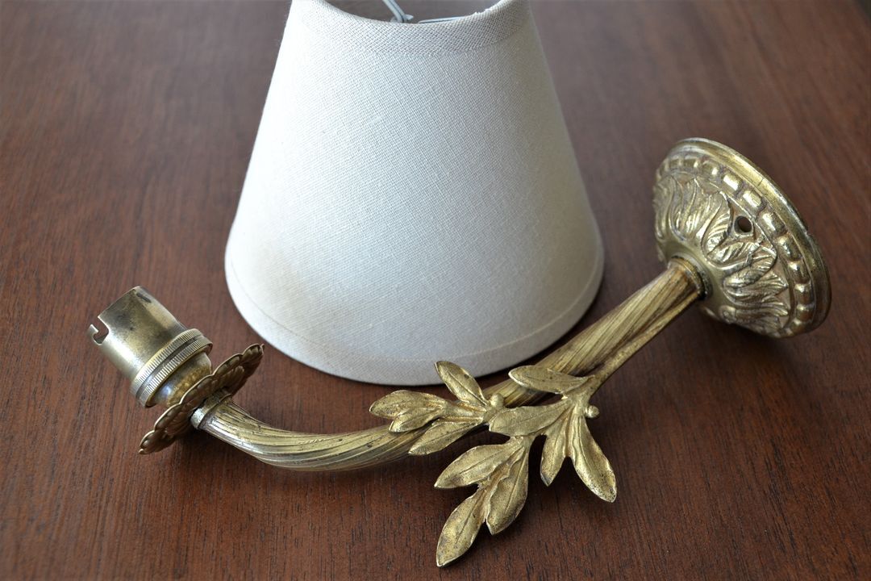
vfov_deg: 31.9
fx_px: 1016
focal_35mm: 42
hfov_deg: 46.4
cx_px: 436
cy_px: 290
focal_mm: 28
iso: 450
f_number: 4
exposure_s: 1/60
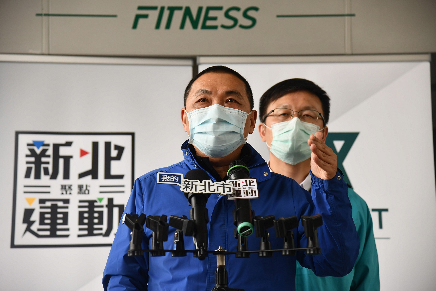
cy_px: 146
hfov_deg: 20.8
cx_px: 218
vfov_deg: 14.0
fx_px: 1187
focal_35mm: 98
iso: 640
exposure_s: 1/125
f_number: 5.6
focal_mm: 98
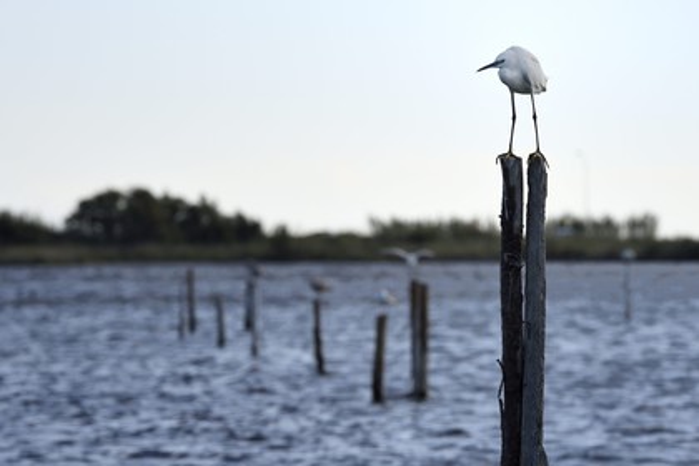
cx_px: 350
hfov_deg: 7.4
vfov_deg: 4.9
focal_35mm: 280
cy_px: 233
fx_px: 5436
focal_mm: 280
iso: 200
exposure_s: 1/500
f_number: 10
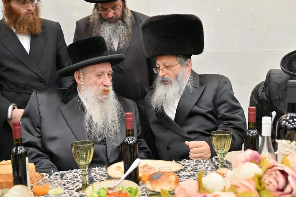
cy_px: 98
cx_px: 148
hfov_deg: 39.6
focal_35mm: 50
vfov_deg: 27.0
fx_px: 411
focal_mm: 50
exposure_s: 1/200
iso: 1600
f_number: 4.5
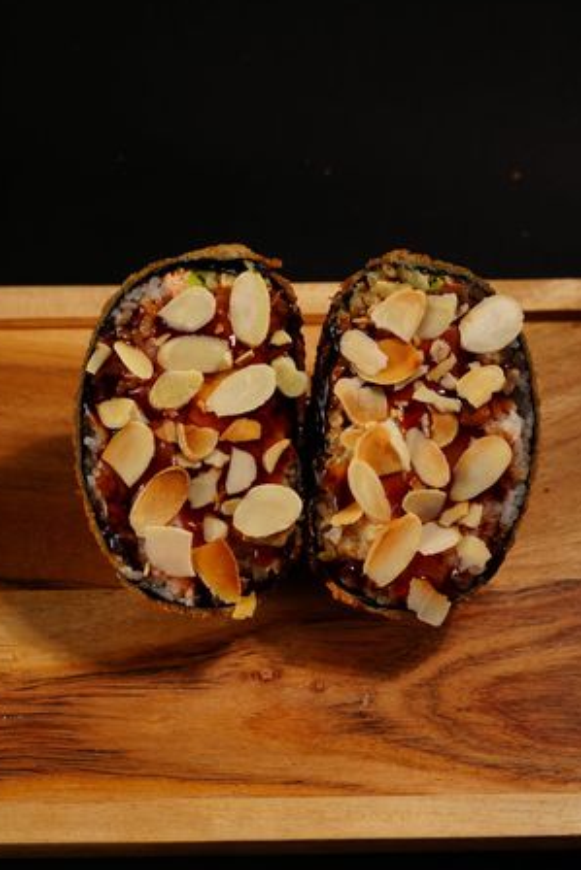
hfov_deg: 18.2
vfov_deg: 27.0
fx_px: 1814
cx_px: 282
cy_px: 408
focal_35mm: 75
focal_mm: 70
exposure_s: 1/200
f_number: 8
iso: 800
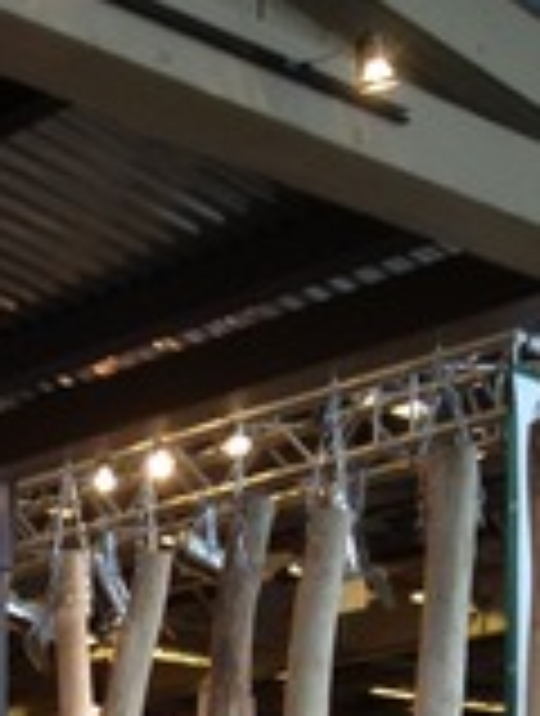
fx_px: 2424
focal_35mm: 117
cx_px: -63
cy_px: 1119
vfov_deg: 15.3
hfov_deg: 12.5
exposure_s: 1/20
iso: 64
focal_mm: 4.28
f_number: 2.4
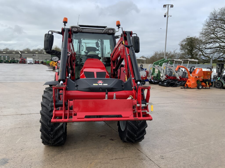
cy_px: 84
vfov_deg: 48.2
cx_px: 112
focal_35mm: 29
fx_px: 188
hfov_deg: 61.7
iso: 16
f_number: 1.8
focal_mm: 3
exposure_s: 1/829
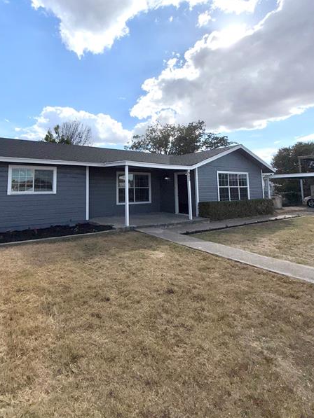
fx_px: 218
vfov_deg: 86.7
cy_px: 167
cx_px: 117
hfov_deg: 70.4
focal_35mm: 18
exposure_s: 1/4425
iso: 16
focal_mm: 2.22
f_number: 2.2
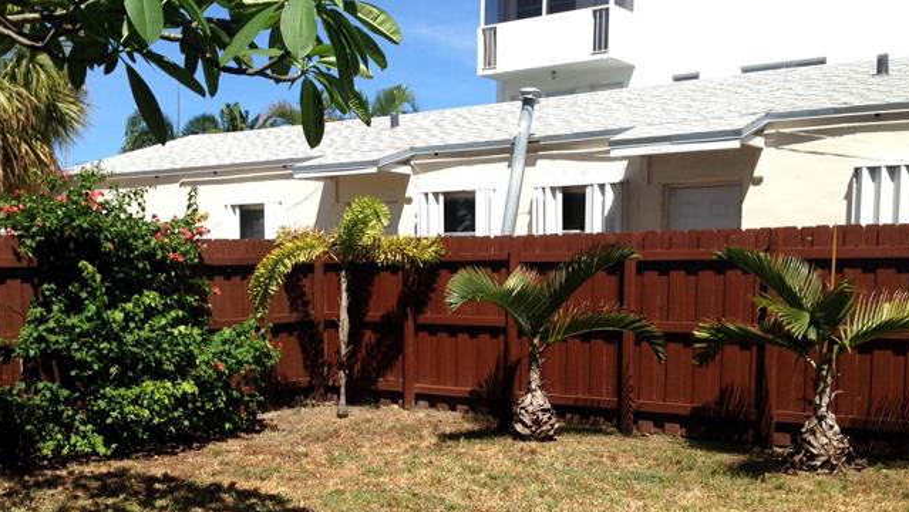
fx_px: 1085
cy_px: 358
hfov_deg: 45.2
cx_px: 360
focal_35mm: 45
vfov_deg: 26.3
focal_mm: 4.12
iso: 50
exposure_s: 1/1808
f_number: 2.4
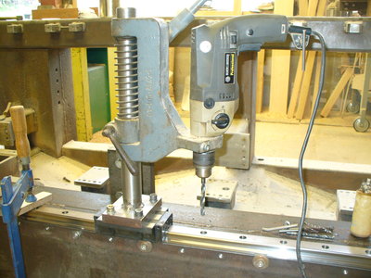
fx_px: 397
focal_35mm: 37
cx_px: 186
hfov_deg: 50.1
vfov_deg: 38.7
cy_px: 139
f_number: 2.8
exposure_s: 1/8
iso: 100
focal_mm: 6.1
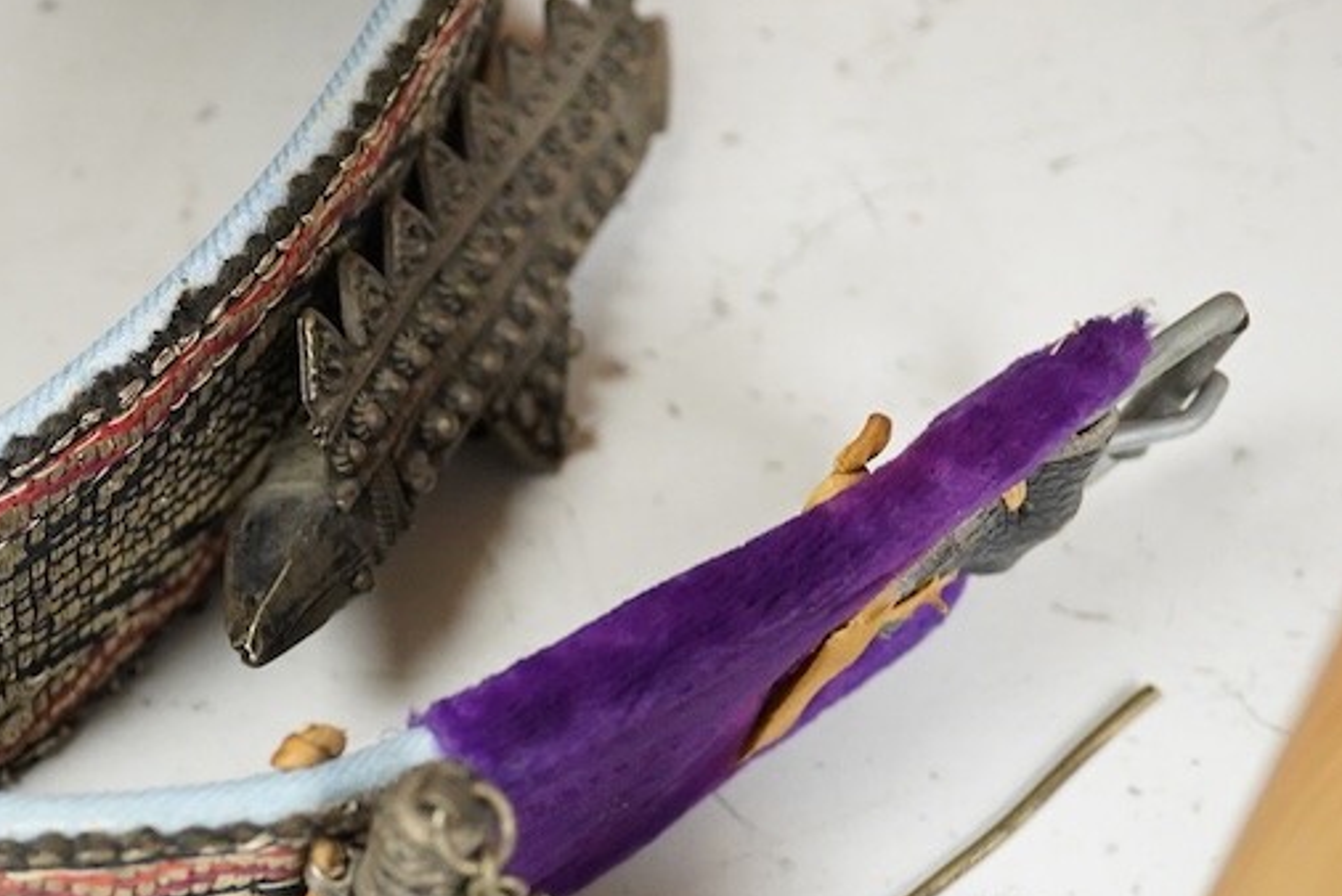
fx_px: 3730
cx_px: 150
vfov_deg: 13.7
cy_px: 459
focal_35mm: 100
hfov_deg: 20.0
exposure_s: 1/160
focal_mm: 30
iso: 2500
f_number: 4
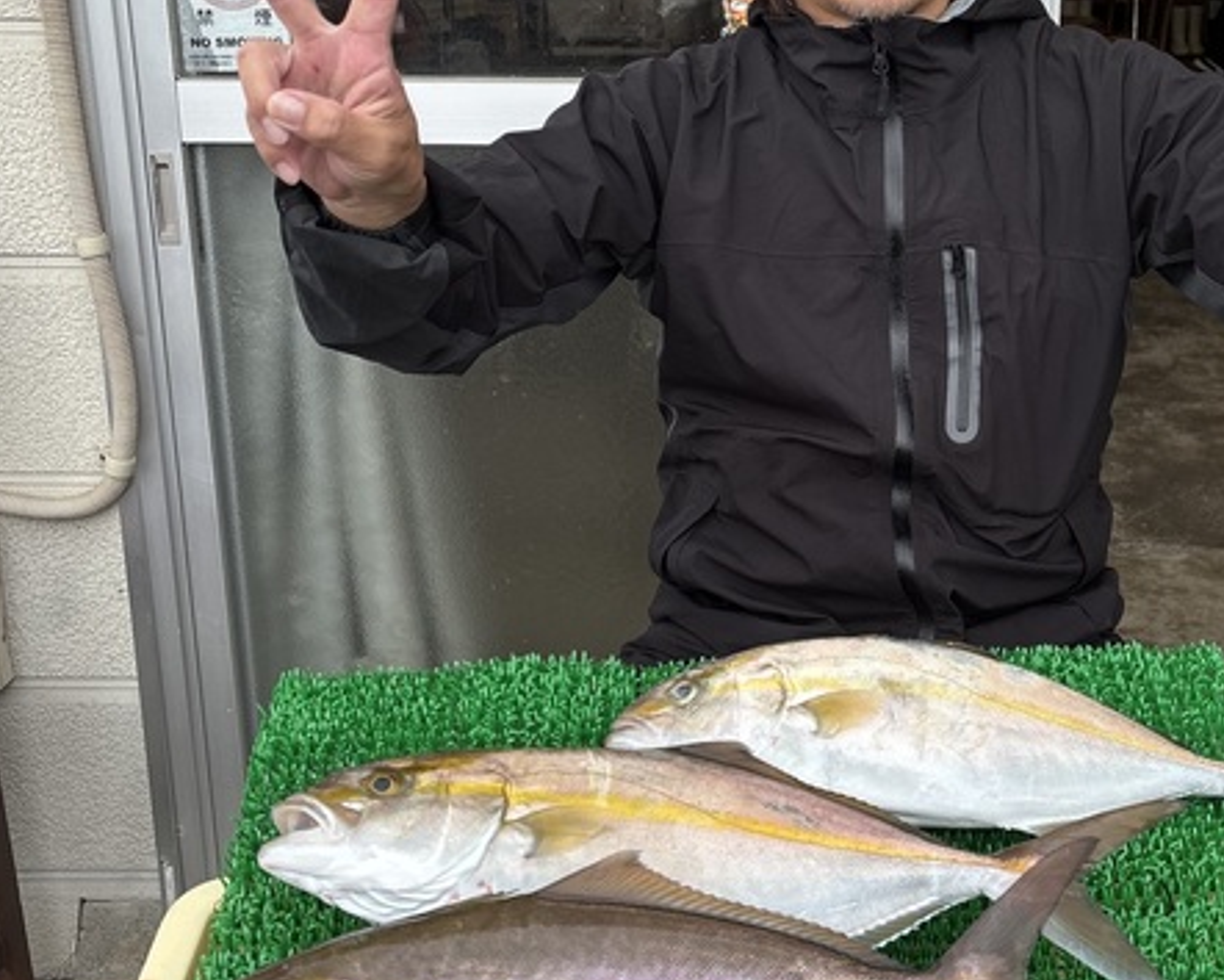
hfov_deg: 37.5
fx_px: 1776
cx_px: 847
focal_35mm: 49
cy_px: 382
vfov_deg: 30.8
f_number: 1.6
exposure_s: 1/416
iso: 50
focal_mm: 5.96
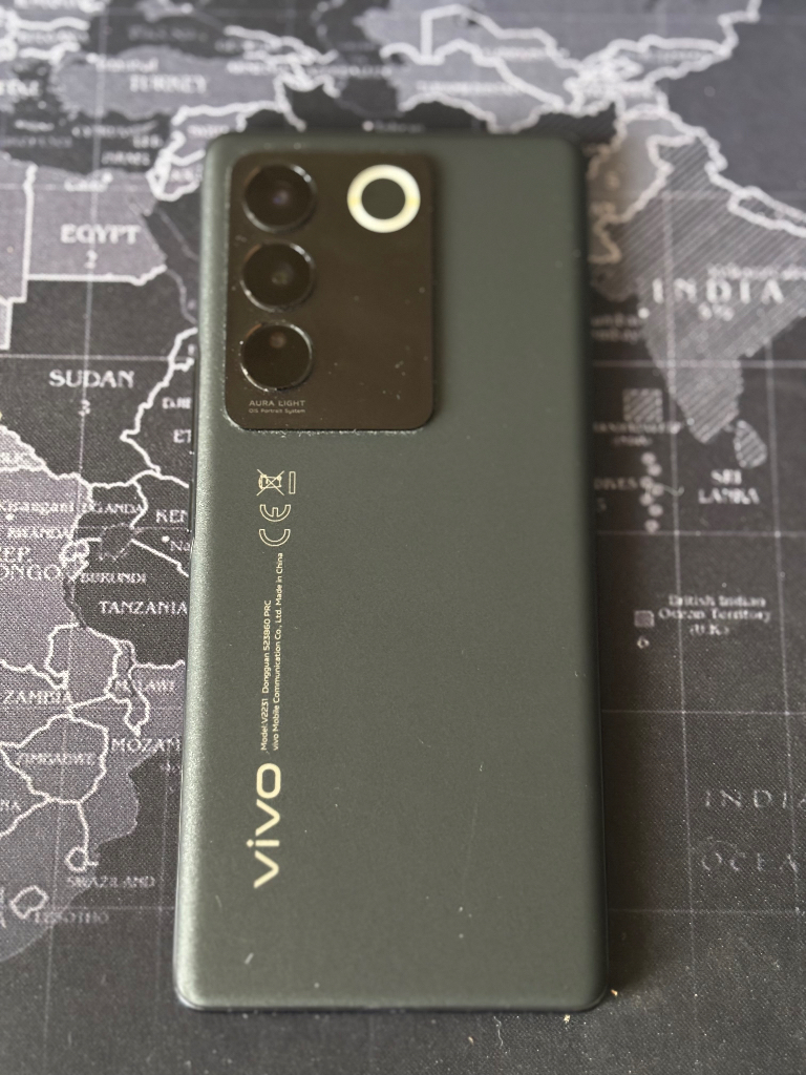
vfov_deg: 36.8
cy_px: 538
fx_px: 1614
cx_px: 403
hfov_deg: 28.0
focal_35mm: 52
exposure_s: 1/23
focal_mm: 5.96
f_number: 1.6
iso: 400
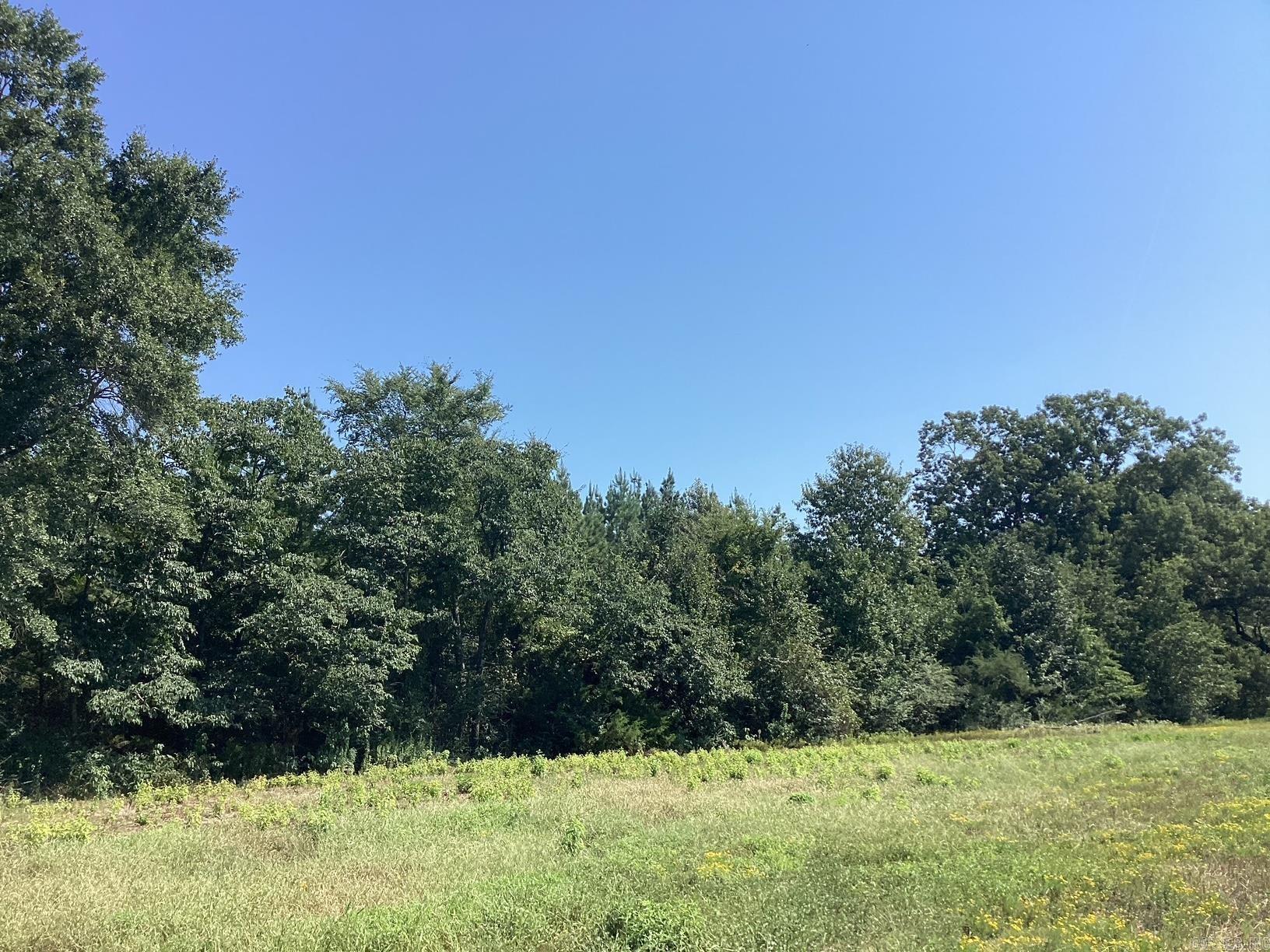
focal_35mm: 31
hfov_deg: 58.4
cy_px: 476
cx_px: 635
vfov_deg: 45.4
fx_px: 1137
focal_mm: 3.3
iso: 25
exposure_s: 1/1456
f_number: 2.4
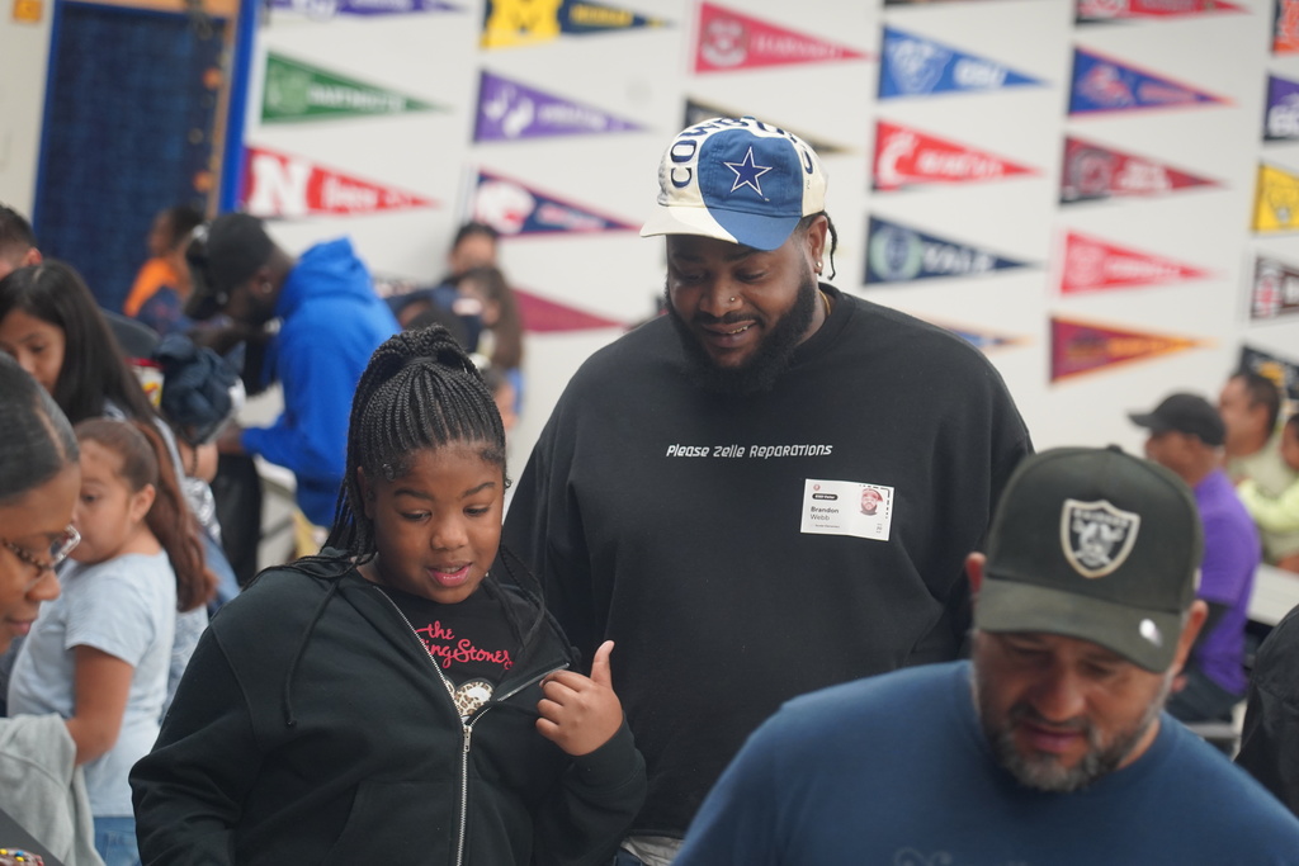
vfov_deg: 13.0
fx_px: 3789
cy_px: 433
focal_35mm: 105
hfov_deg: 19.5
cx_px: 650
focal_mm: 105
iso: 2000
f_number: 4
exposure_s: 1/160
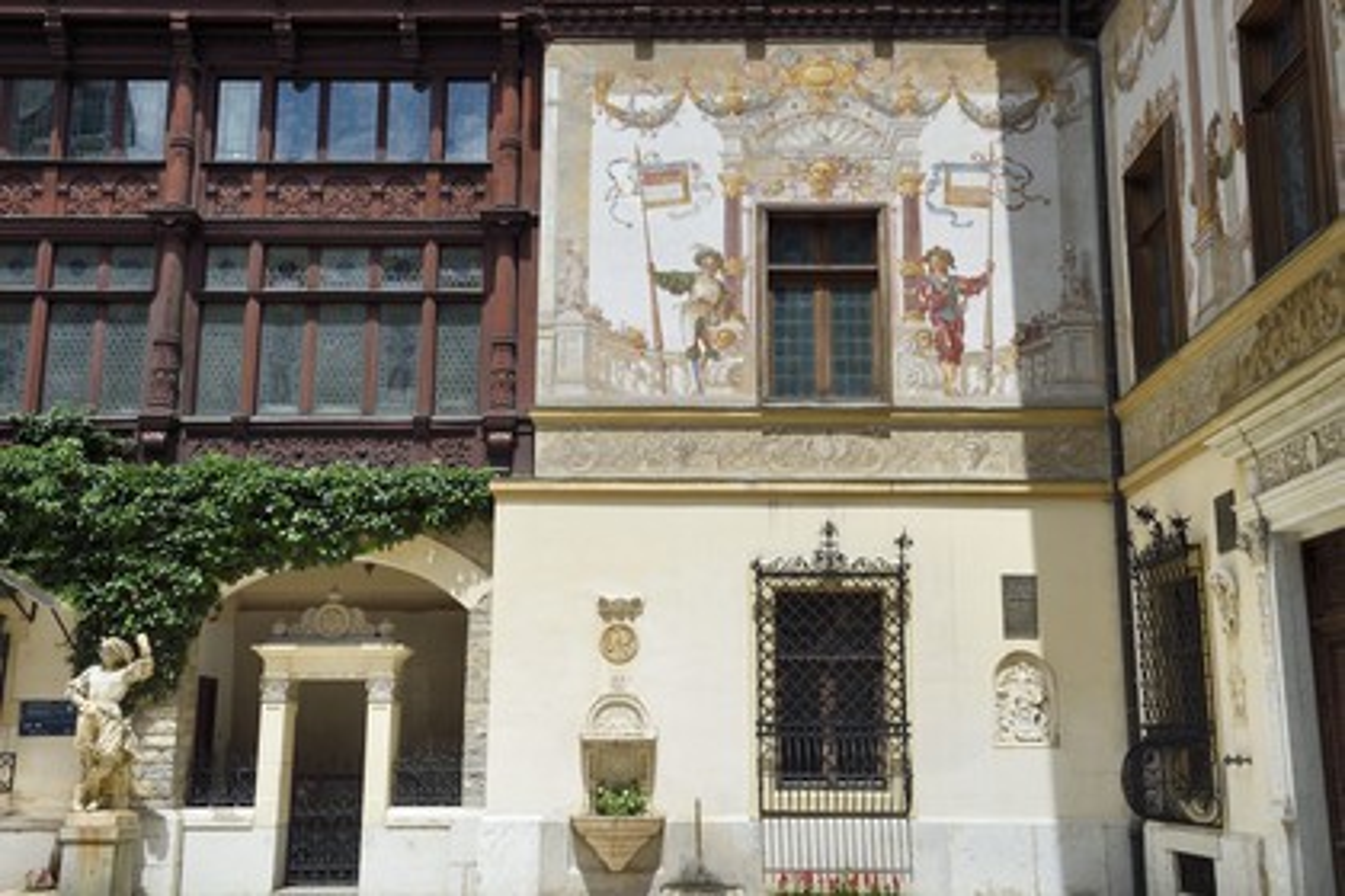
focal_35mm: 38
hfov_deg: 50.7
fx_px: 1420
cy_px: 448
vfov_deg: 35.1
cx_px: 672
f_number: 13
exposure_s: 1/200
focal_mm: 38
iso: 200
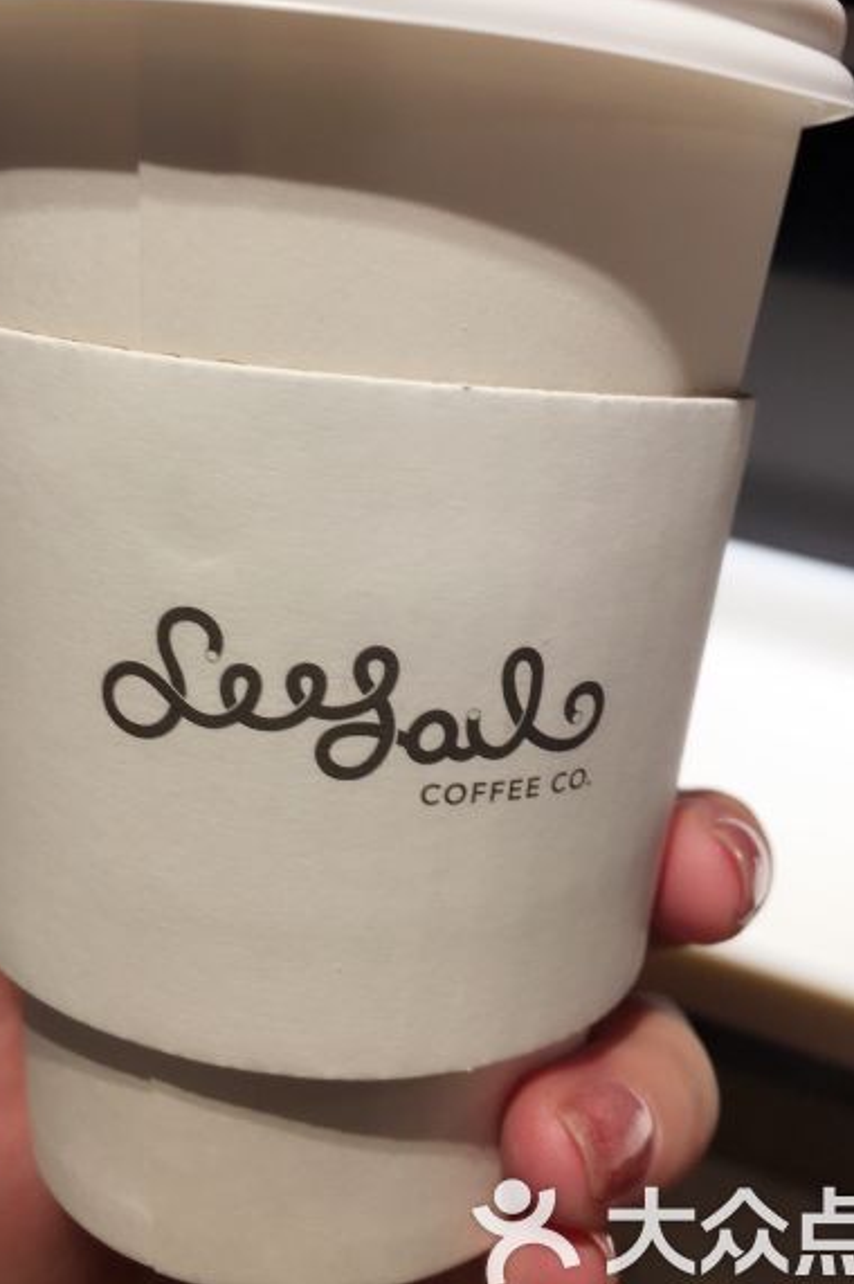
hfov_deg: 35.9
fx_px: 1318
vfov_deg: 51.8
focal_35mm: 37
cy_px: 562
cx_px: 446
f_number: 2.2
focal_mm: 4.15
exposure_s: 1/50
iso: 25
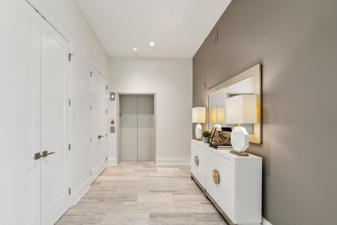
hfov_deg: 96.5
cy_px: 121
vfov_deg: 73.6
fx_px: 150
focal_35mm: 16
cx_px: 153
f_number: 8
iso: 400
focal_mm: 14
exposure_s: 1/25
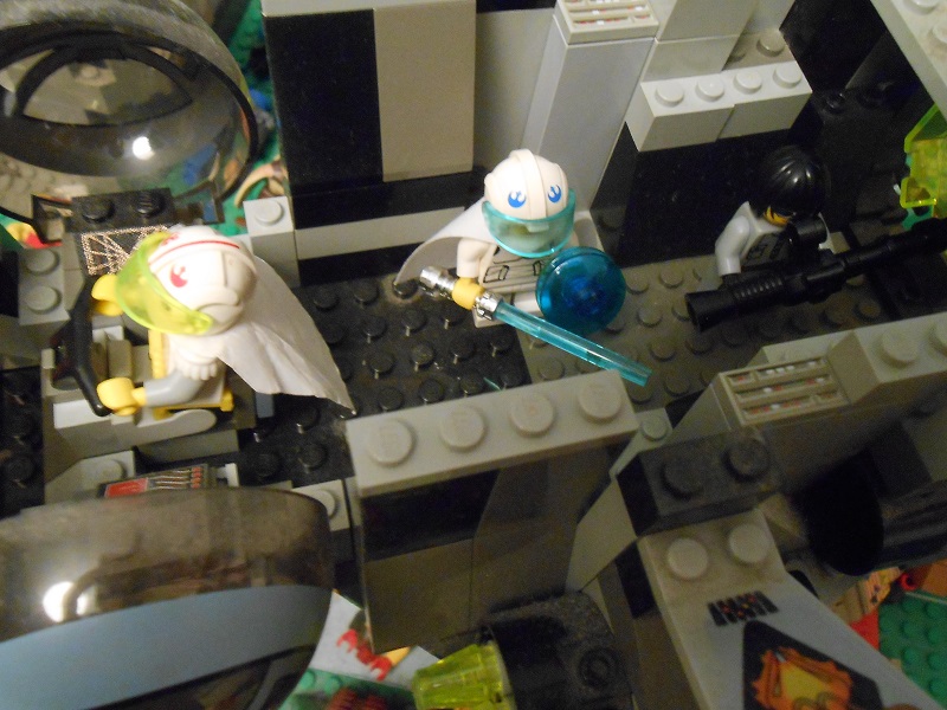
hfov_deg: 60.0
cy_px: 355
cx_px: 474
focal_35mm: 30
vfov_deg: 46.8
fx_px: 821
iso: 800
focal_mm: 5.3
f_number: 3.8
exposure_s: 1/2
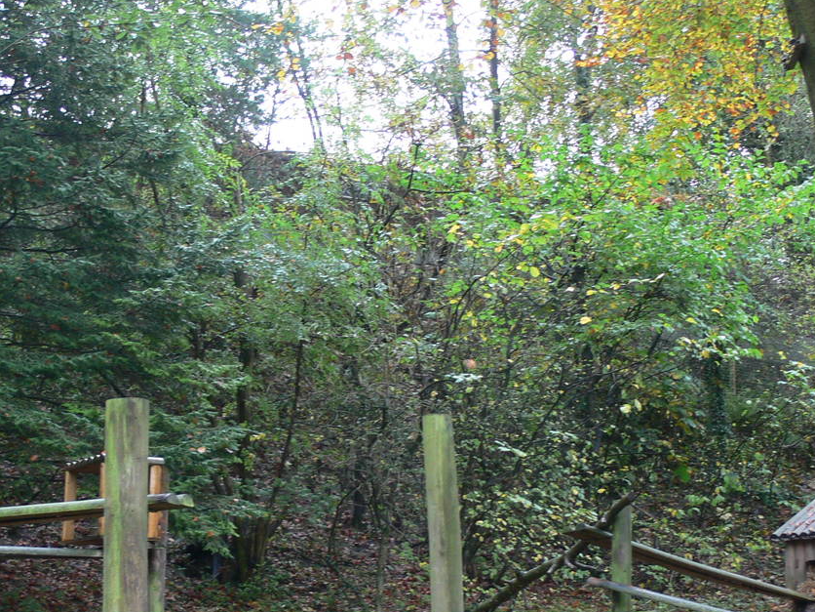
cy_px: 400
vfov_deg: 21.9
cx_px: 311
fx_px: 1577
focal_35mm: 67
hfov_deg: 28.9
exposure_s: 1/40
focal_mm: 7.4
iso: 80
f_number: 2.8
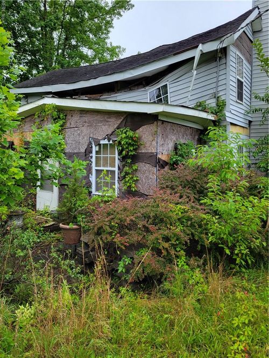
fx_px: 269
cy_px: 179
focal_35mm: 26
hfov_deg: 53.0
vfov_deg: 67.3
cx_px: 134
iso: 40
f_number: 1.8
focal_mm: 5.4
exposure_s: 1/654
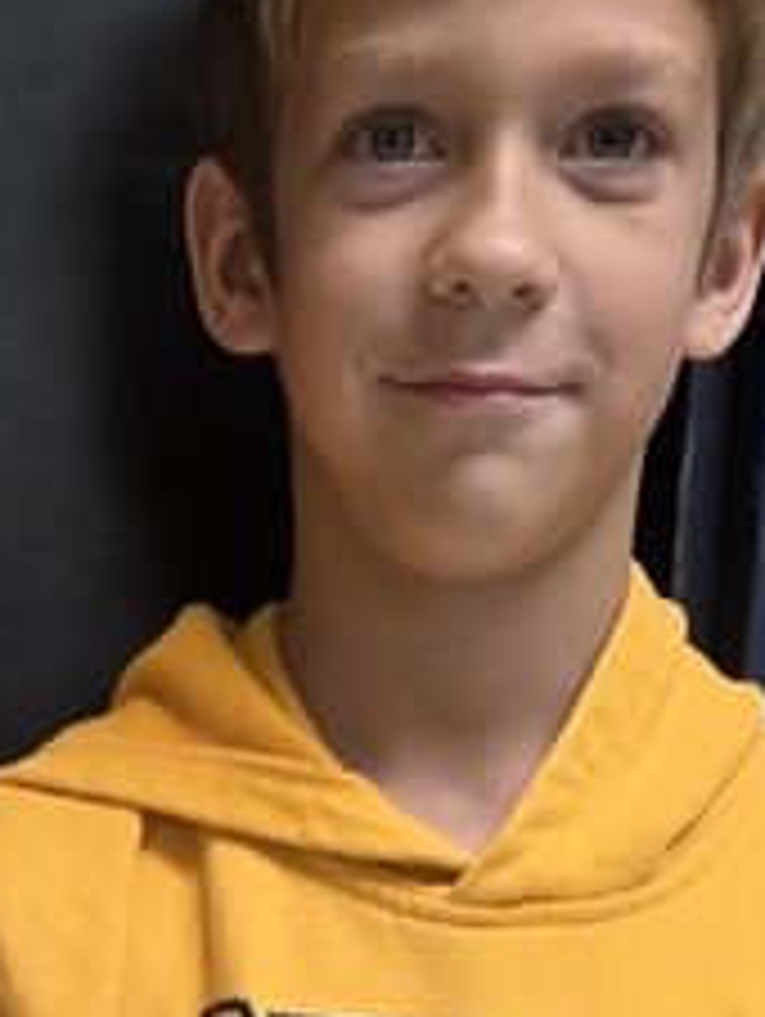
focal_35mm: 104
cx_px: -126
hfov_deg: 13.9
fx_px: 3059
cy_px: 1894
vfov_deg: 15.8
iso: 125
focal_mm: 6.3
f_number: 1.7
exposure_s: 1/120
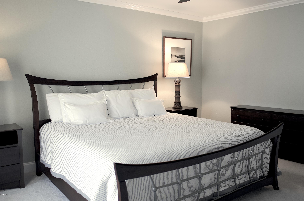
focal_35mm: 30
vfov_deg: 43.4
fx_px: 253
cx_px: 152
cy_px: 100
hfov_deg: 62.0
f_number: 1.8
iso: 280
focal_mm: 20
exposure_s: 1/60
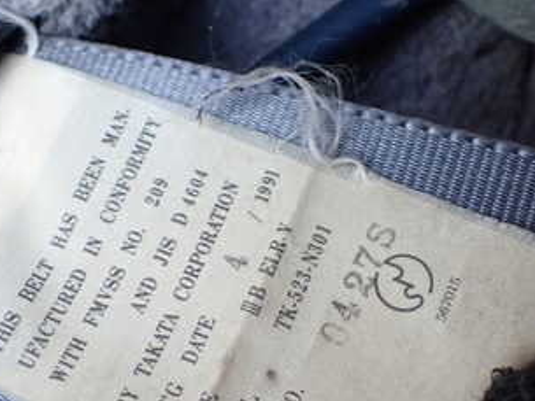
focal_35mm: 59
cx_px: 247
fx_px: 912
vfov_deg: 24.8
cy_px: 252
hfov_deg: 32.7
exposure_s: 1/125
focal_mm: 5.4
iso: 400
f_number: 2.3
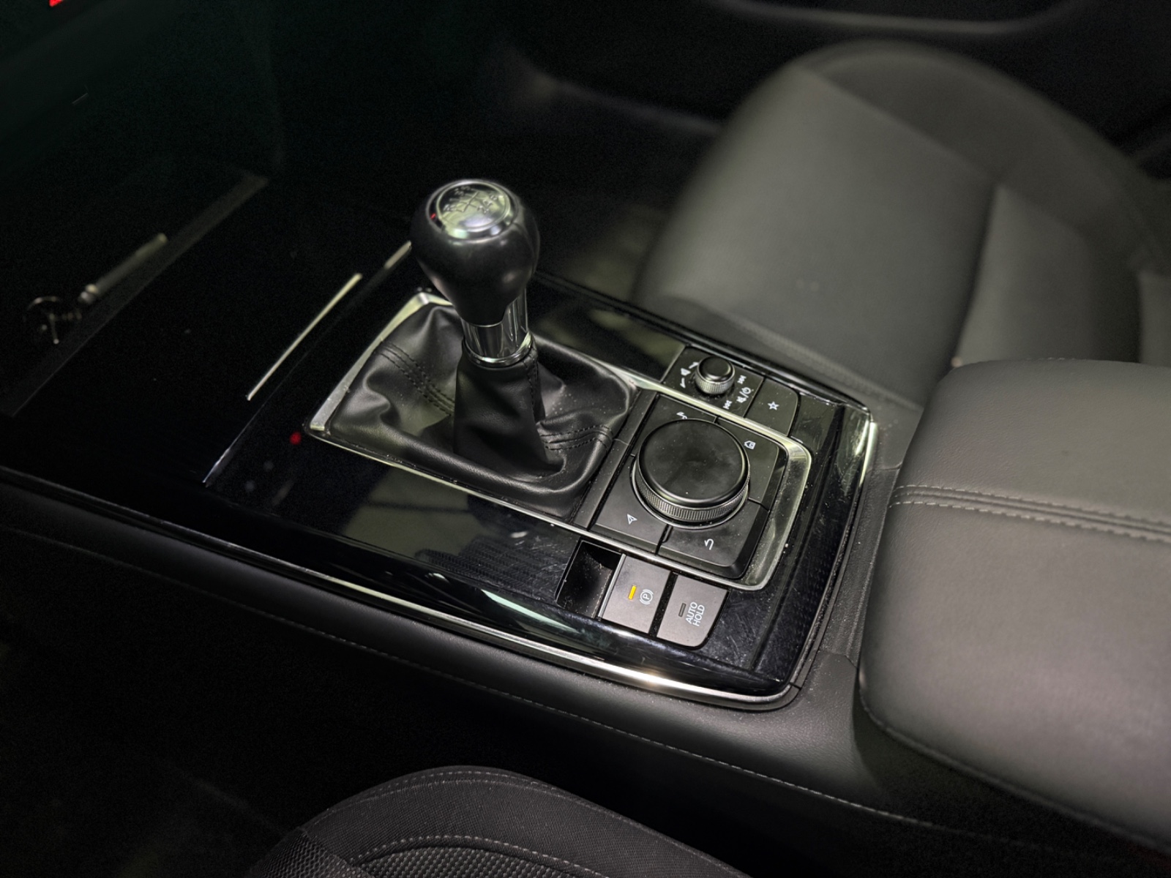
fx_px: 812
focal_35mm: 24
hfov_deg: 71.6
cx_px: 586
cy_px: 439
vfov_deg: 56.8
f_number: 1.78
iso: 1250
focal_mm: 6.76
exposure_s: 1/25
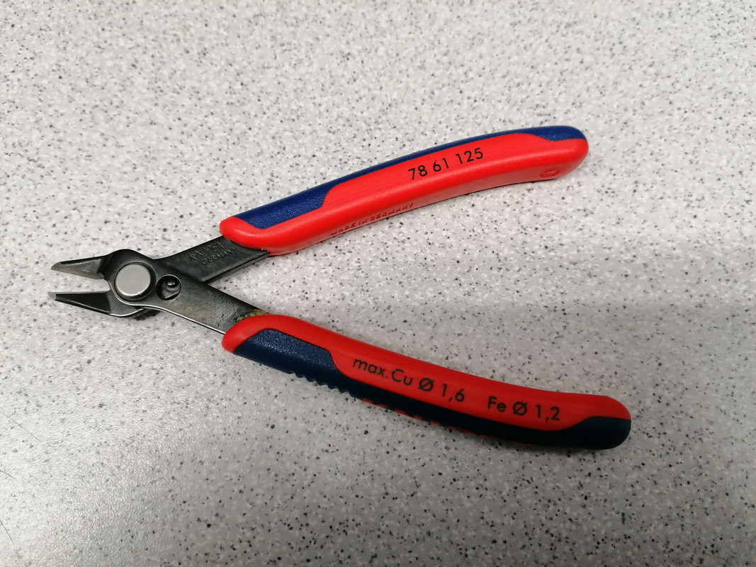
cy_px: 284
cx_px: 378
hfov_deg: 65.3
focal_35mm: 27
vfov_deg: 51.3
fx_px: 590
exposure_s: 1/33.3
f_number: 1.8
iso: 250
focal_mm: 4.75
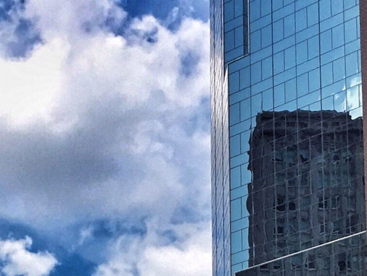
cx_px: 63
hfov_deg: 15.8
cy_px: 491
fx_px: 1315
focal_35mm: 124
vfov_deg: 11.2
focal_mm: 4.15
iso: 32
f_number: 2.2
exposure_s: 1/1799
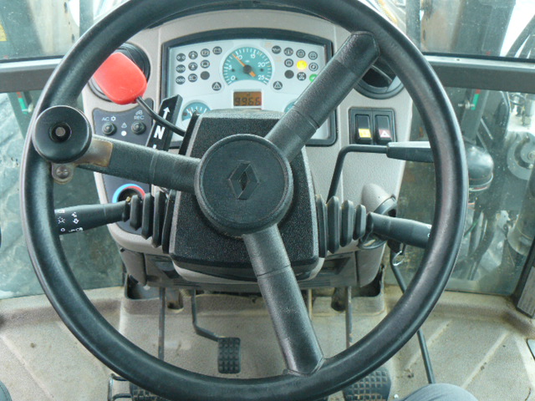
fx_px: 556
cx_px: 268
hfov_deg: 51.4
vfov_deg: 39.7
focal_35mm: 36
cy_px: 200
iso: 160
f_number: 2.8
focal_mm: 6
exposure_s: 1/30
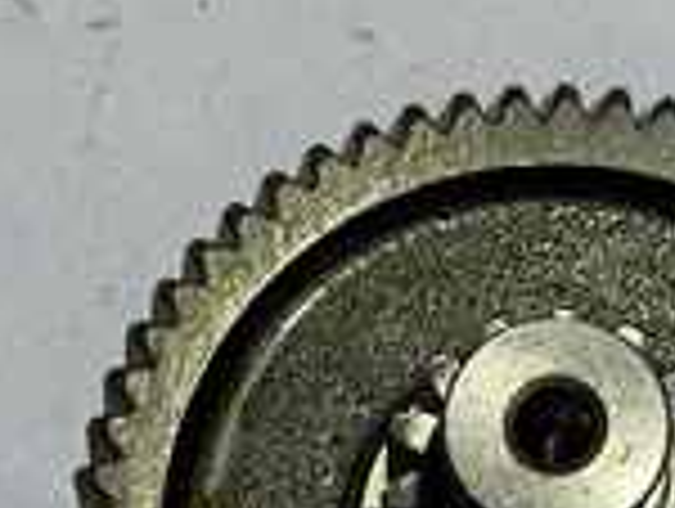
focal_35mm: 132
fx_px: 2578
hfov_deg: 14.9
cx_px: 400
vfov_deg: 11.2
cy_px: 483
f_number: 1.8
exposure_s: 1/152
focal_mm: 4.25
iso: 25
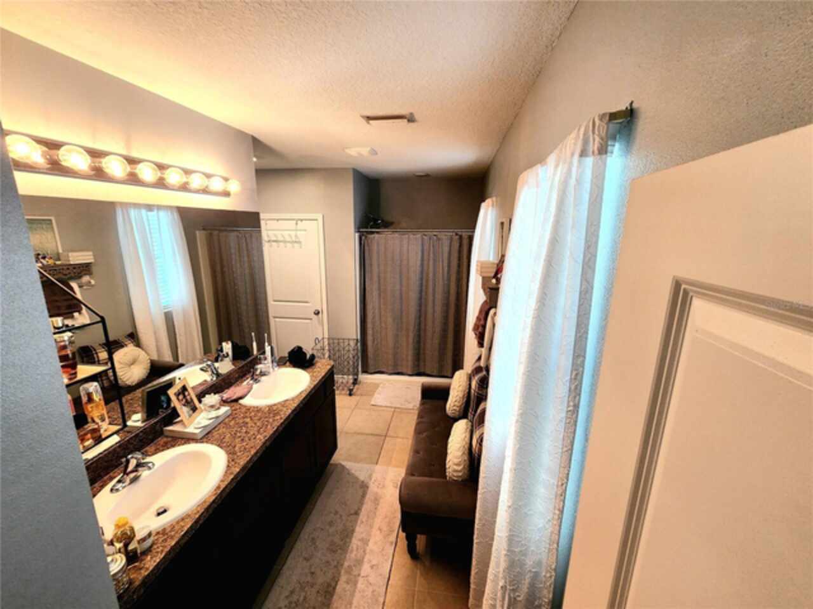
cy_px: 304
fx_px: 305
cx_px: 406
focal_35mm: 13
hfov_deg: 106.2
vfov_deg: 89.9
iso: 160
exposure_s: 1/60.2
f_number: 2.2
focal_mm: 2.2
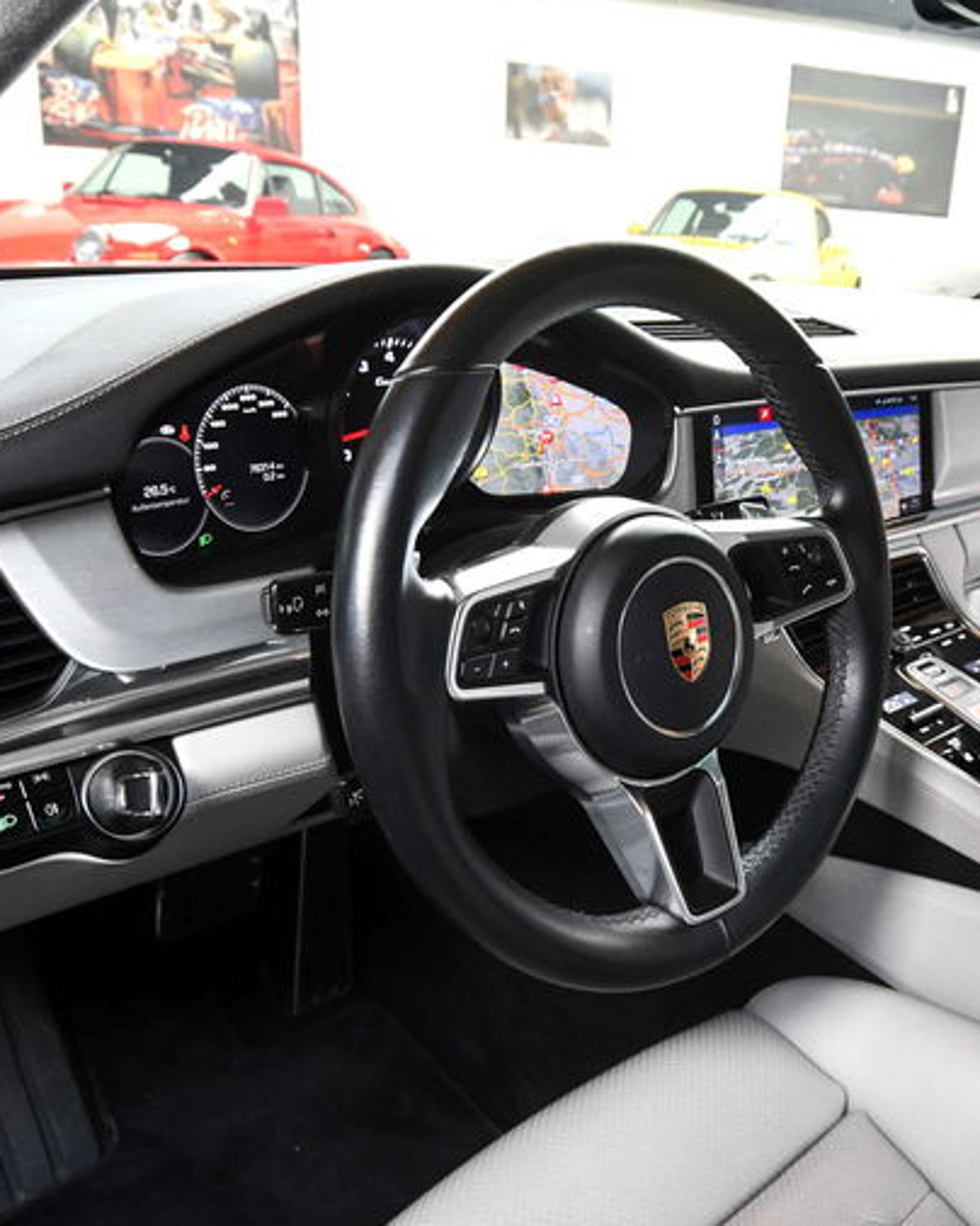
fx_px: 1088
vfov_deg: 58.8
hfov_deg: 47.6
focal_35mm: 30
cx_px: 665
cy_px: 607
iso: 1000
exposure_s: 1/80
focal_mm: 14
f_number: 5.6
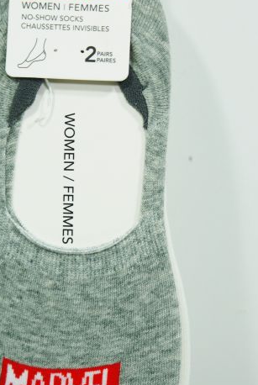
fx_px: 1885
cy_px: 220
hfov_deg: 7.8
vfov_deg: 11.7
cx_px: 48
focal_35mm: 176
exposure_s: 1/125
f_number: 5.6
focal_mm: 70
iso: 100
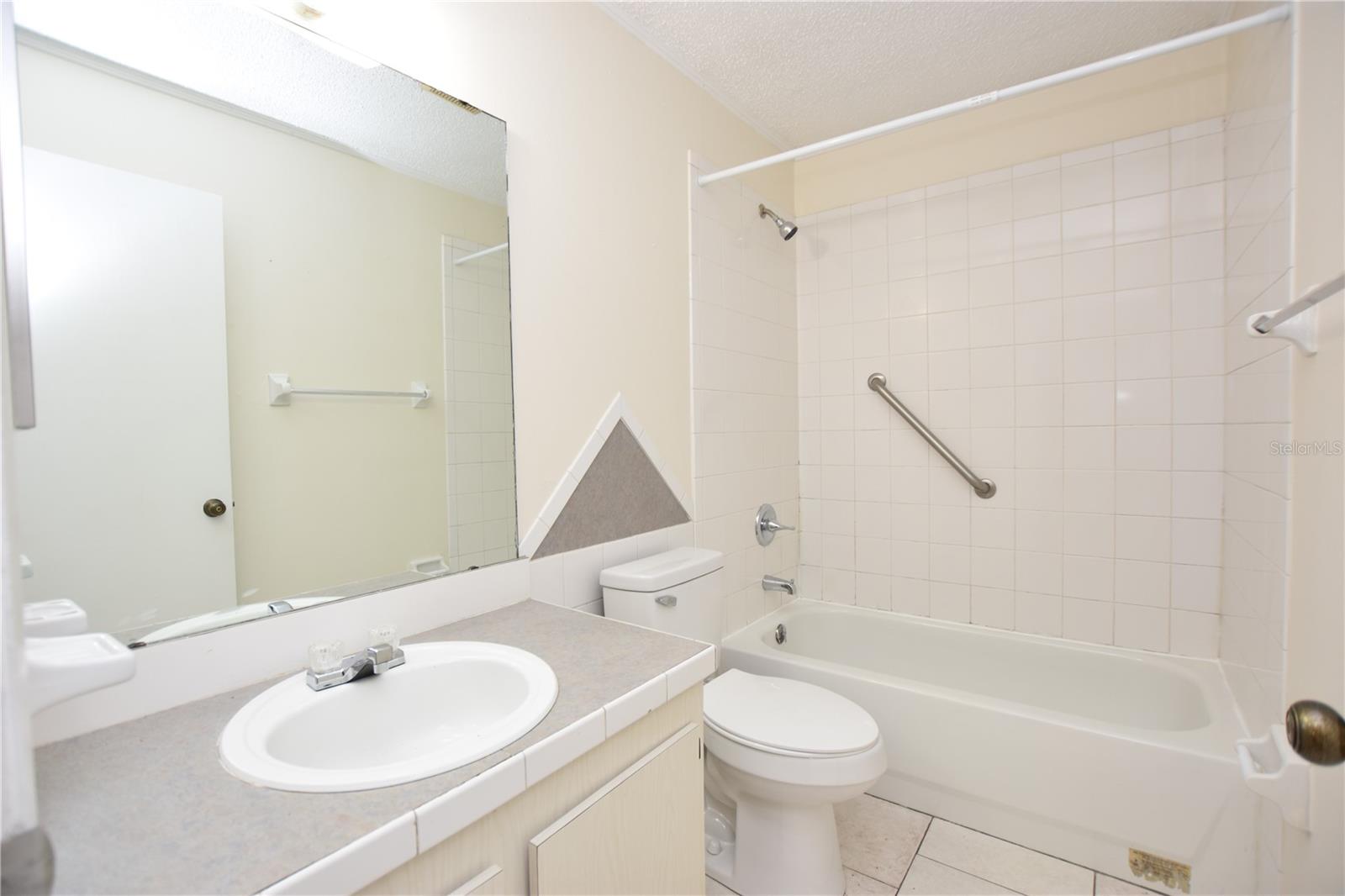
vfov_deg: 77.3
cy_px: 448
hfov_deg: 100.4
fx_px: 560
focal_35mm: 15
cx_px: 672
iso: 280
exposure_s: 1/60
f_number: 4
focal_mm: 10
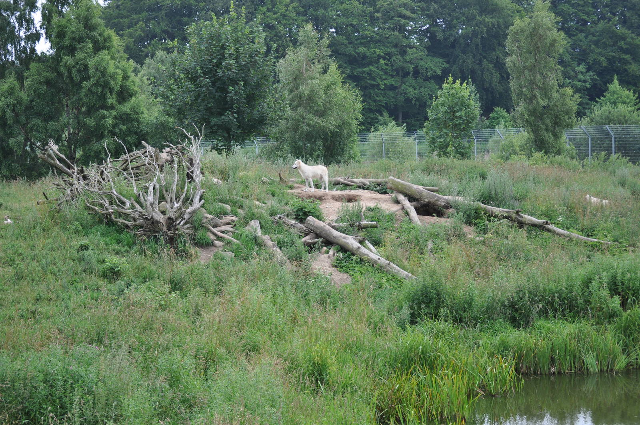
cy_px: 212
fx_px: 1465
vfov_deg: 16.5
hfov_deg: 24.6
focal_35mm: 82
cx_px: 320
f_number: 4
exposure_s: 1/500
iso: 200
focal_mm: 55
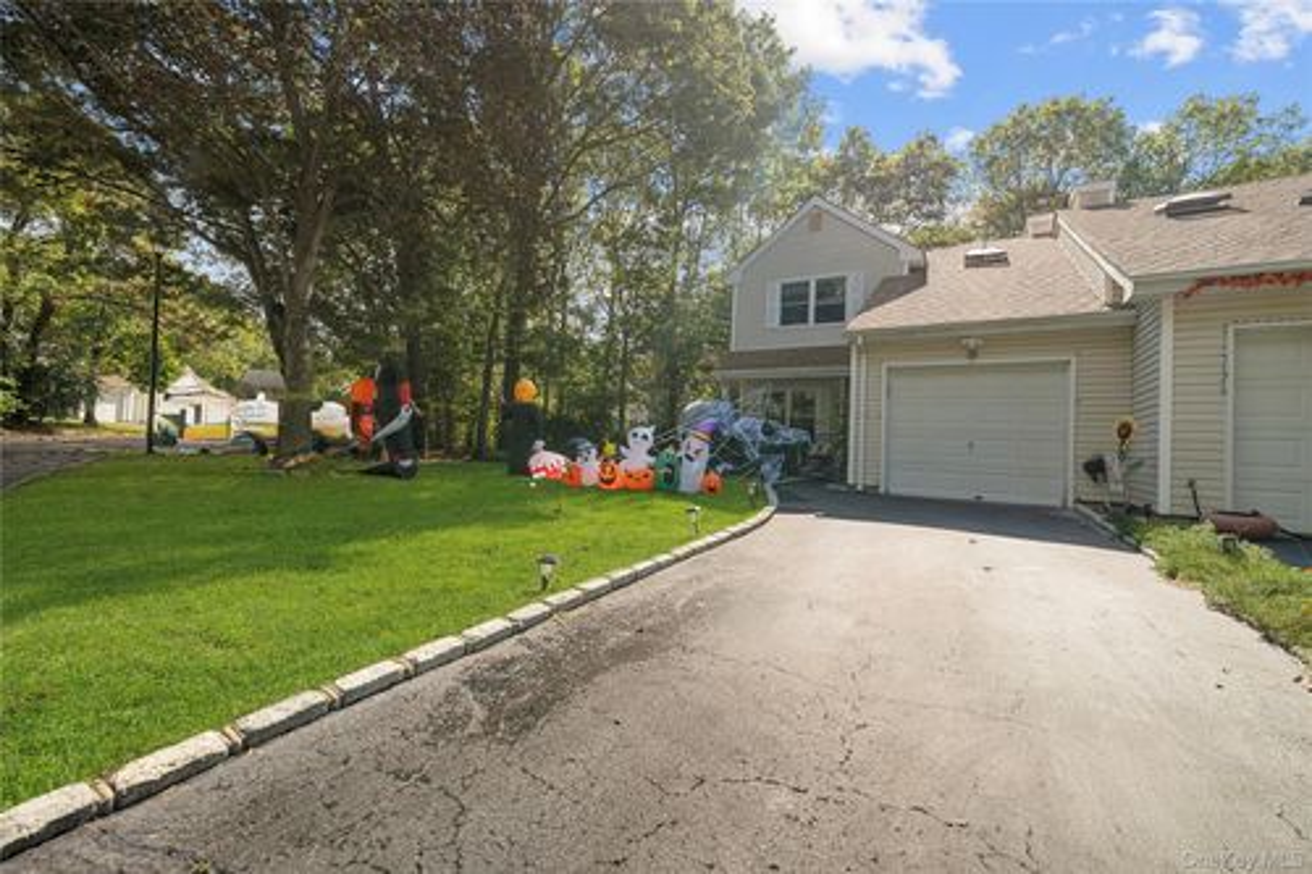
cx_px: 656
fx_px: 510
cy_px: 437
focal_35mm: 14
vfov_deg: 81.2
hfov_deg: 104.3
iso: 100
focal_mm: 14
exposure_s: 1/60
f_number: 8
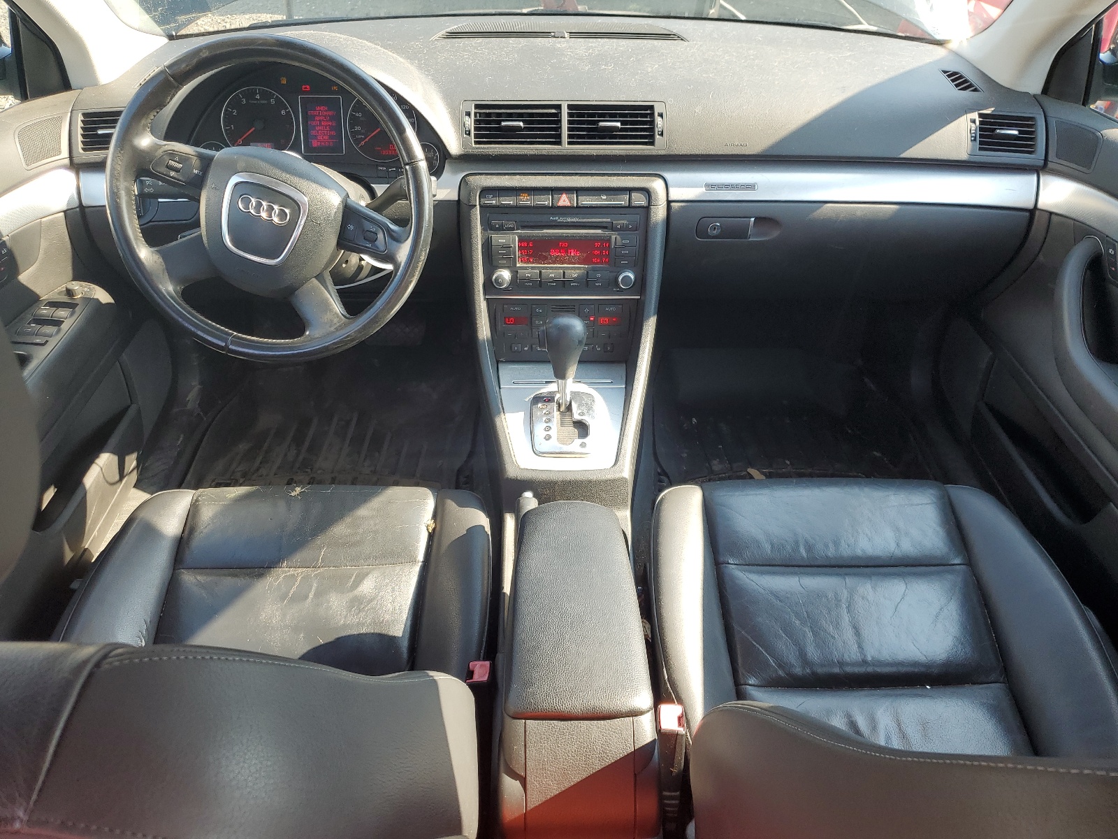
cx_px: 559
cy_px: 420
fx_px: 840
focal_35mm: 26
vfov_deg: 53.1
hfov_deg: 67.3
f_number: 1.5
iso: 50
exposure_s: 1/213
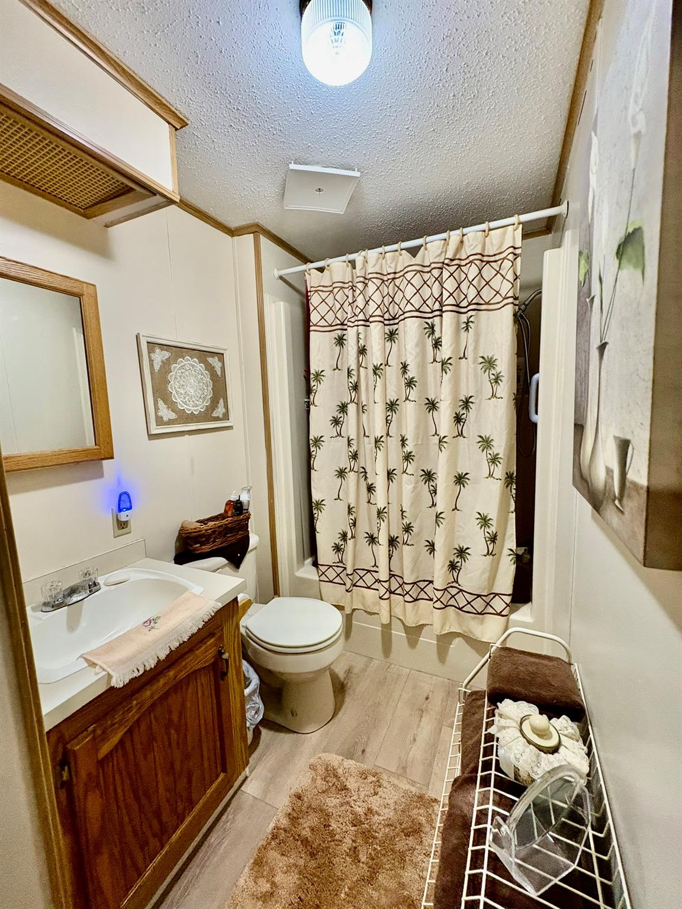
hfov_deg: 85.7
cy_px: 454
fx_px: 368
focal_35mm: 14
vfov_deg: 102.1
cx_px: 341
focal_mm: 2.22
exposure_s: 1/60
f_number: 2.2
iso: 500
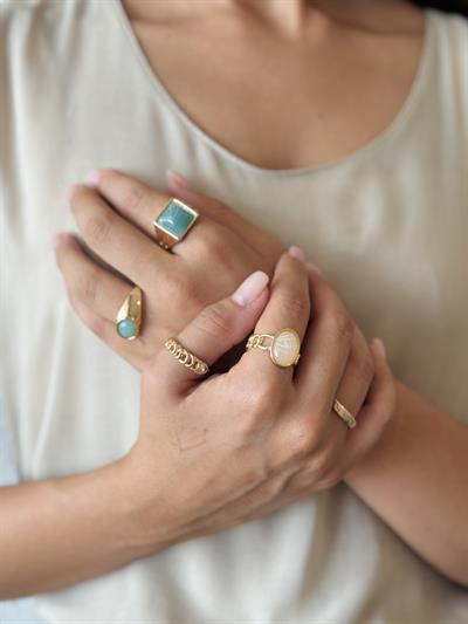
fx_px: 865
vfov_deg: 39.6
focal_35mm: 48
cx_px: 234
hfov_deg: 30.3
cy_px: 312
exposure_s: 1/50
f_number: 1.78
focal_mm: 6.76
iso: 100
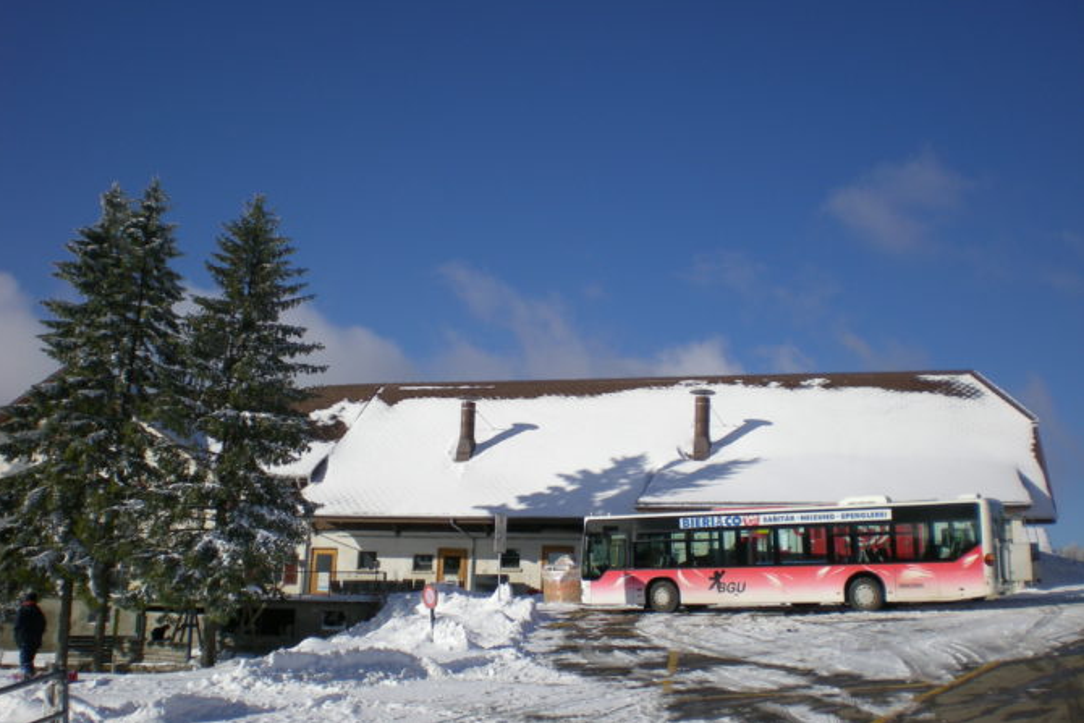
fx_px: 1205
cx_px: 539
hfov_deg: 48.4
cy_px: 316
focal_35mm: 40
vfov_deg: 33.4
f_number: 4.6
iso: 50
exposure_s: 1/760
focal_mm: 6.3
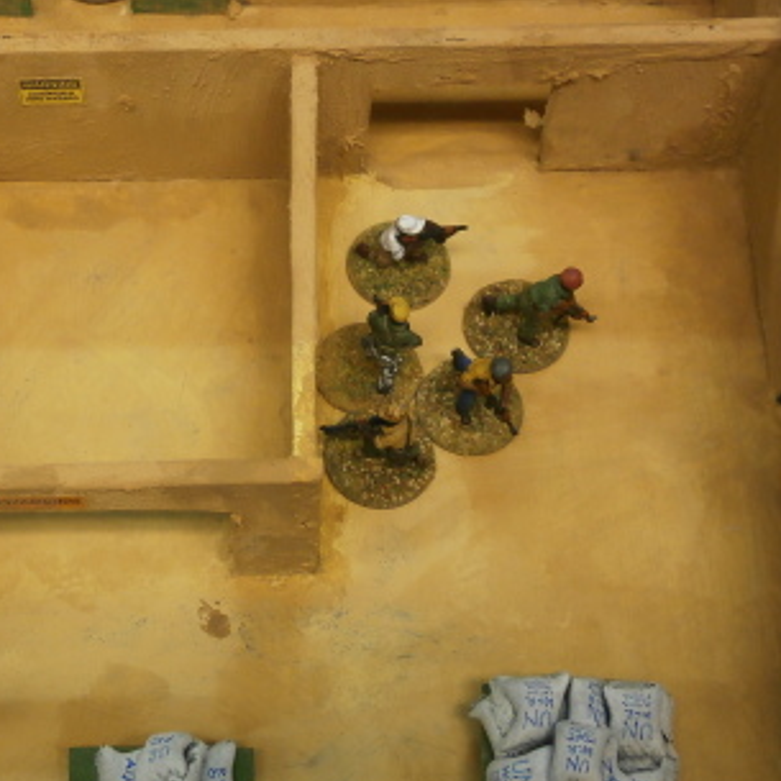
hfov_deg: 23.3
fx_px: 1863
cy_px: 410
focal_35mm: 73
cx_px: 159
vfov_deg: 23.7
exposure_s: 1/40
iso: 200
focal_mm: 8.3
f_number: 3.4
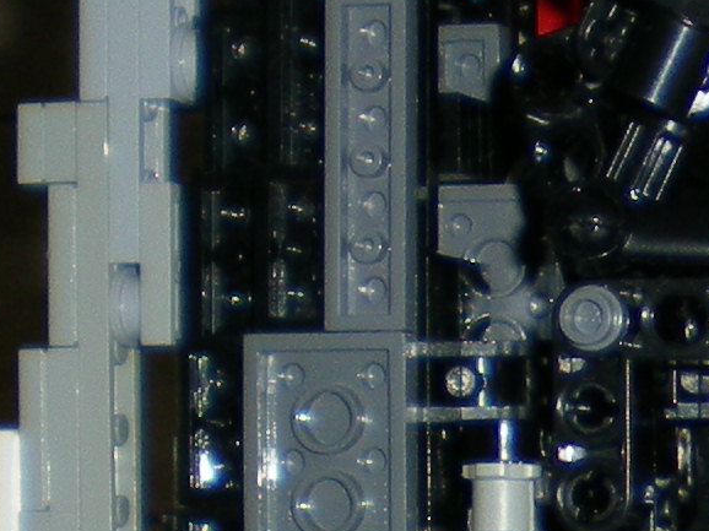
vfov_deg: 7.3
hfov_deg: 9.5
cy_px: 538
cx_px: 1090
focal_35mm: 202
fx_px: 4136
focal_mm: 6.3
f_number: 3.1
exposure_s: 1/60
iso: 50
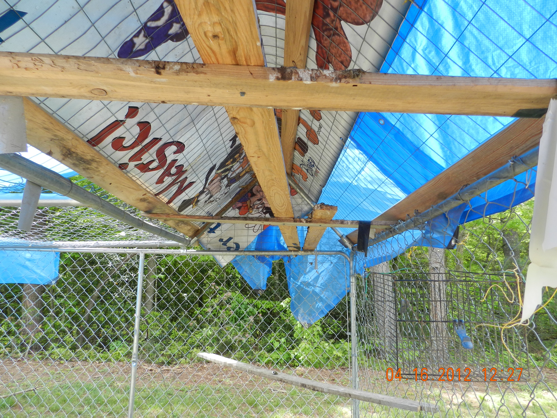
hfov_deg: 73.9
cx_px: 278
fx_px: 370
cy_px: 209
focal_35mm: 23
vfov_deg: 58.9
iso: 160
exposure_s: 1/200
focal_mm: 4
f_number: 3.4
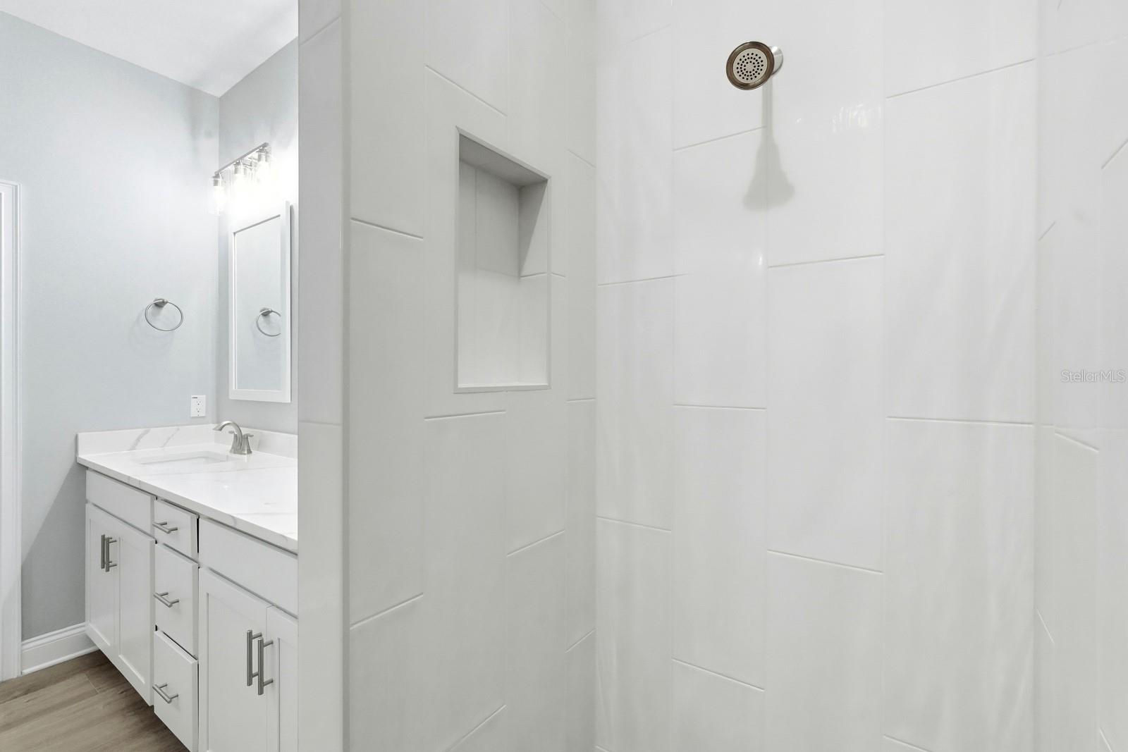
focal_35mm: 16
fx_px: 517
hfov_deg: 95.0
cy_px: 376
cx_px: 564
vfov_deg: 72.1
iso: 10000
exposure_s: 1/1000
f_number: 10
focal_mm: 16.5
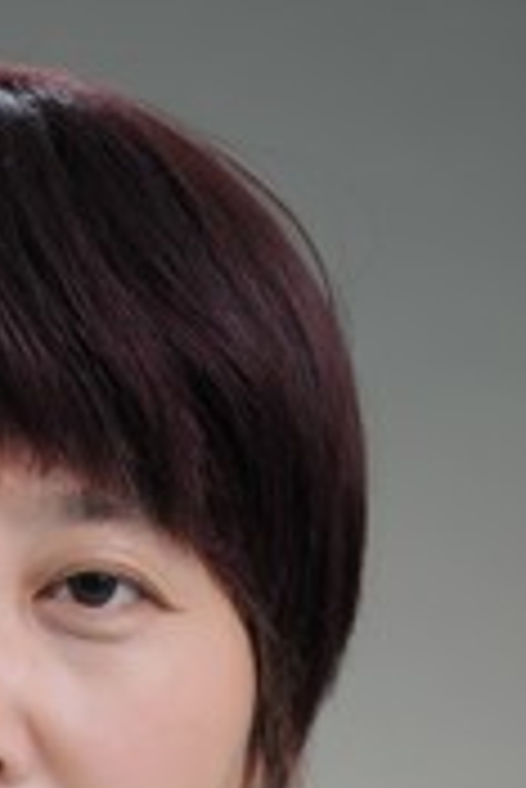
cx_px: -49
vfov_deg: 6.2
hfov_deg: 4.2
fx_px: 7180
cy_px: 898
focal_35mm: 328
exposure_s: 1/125
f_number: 5.6
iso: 160
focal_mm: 85
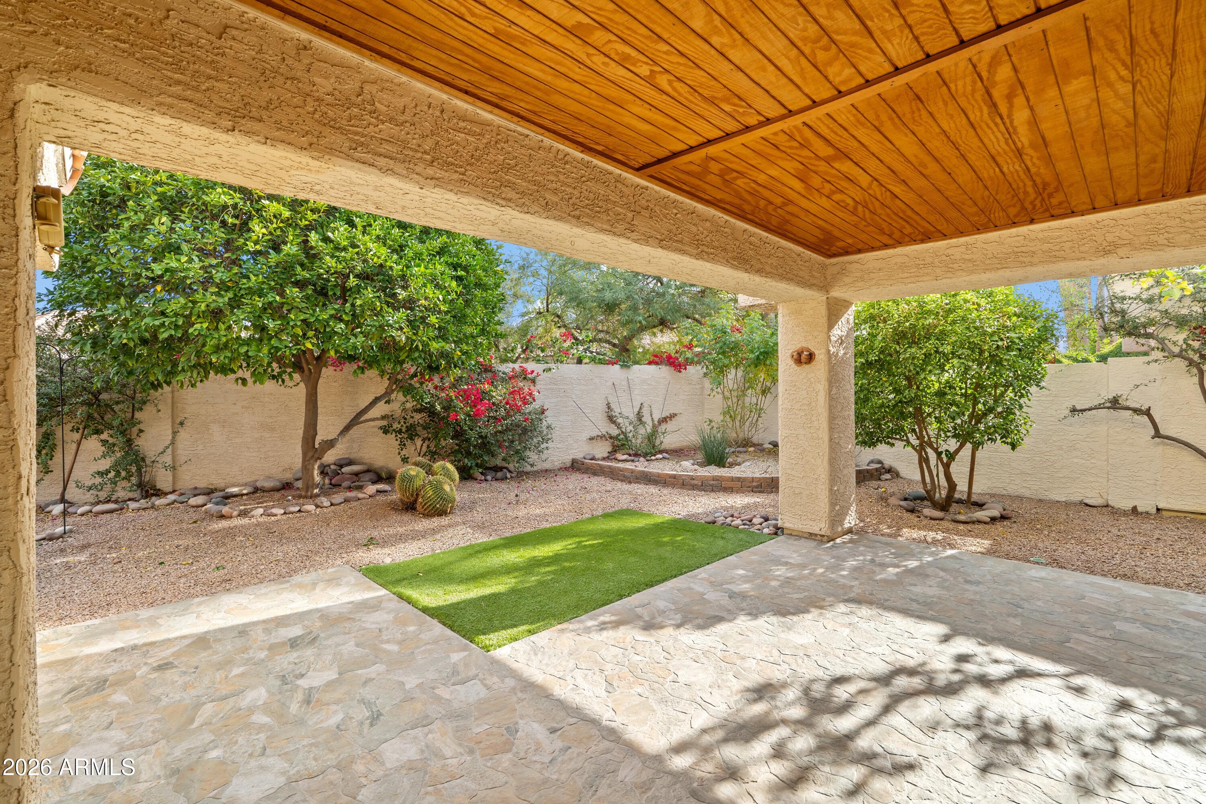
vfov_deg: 73.7
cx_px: 603
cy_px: 402
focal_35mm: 16
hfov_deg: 96.7
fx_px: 536
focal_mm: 16
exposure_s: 1/100
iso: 800
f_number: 8
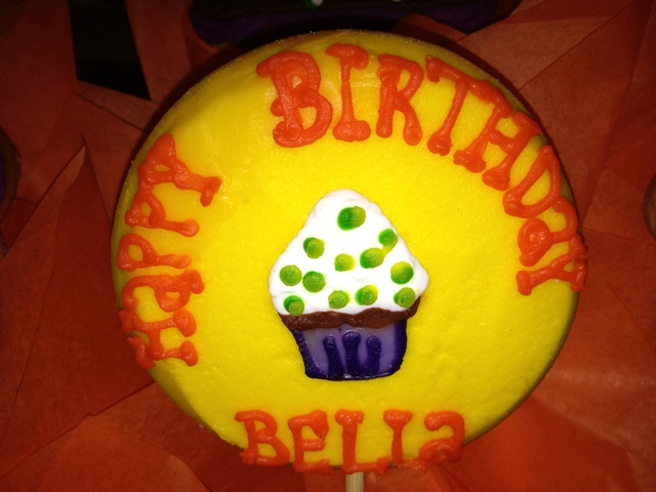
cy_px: 246
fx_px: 663
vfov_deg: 40.7
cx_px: 328
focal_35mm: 35
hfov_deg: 52.6
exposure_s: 1/183
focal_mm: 4.28
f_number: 2.4
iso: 50
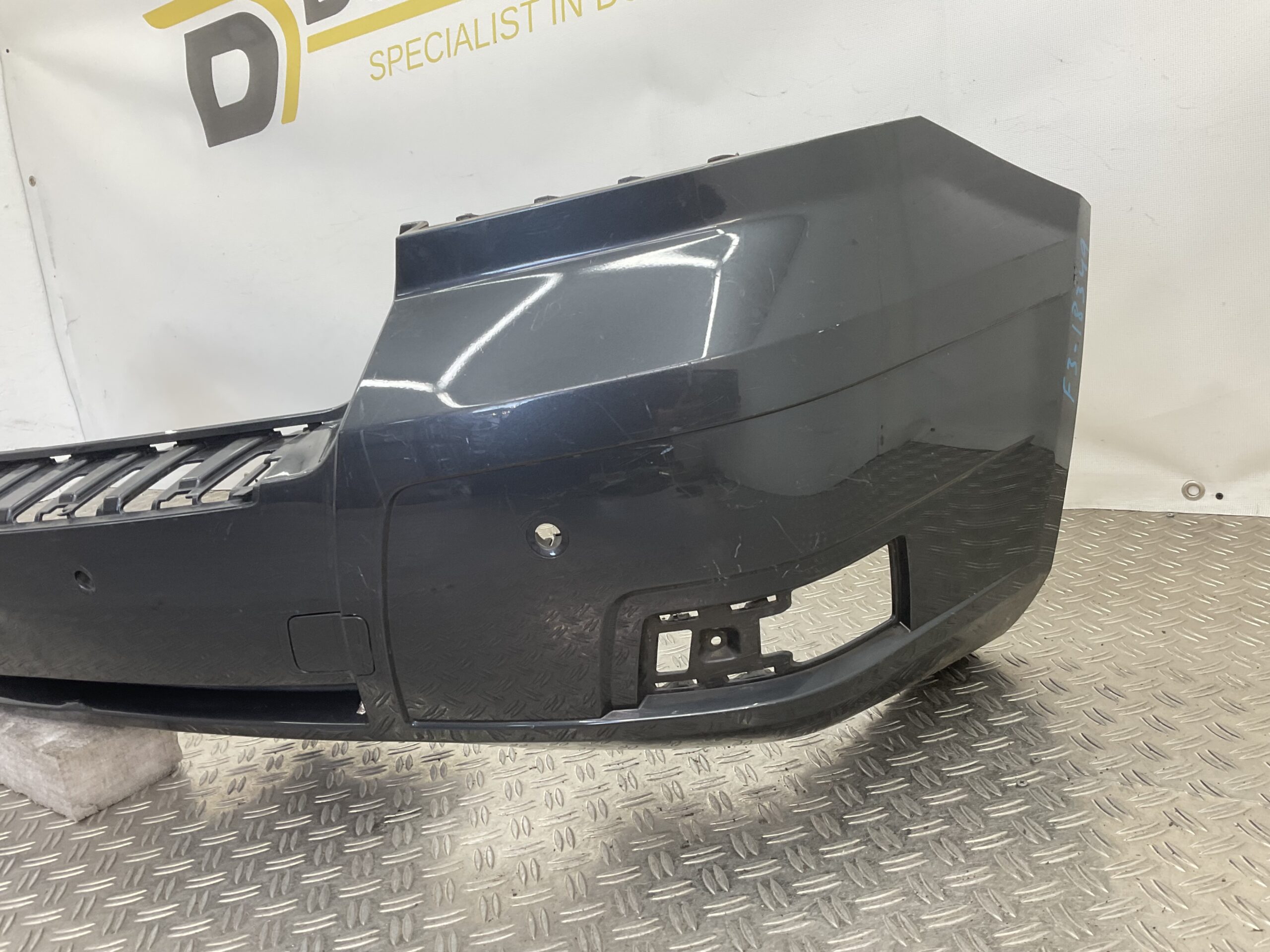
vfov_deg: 48.2
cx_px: 635
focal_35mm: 29
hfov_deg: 61.7
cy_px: 476
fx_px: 1064
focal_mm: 3
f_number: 1.8
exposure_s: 1/120
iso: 32
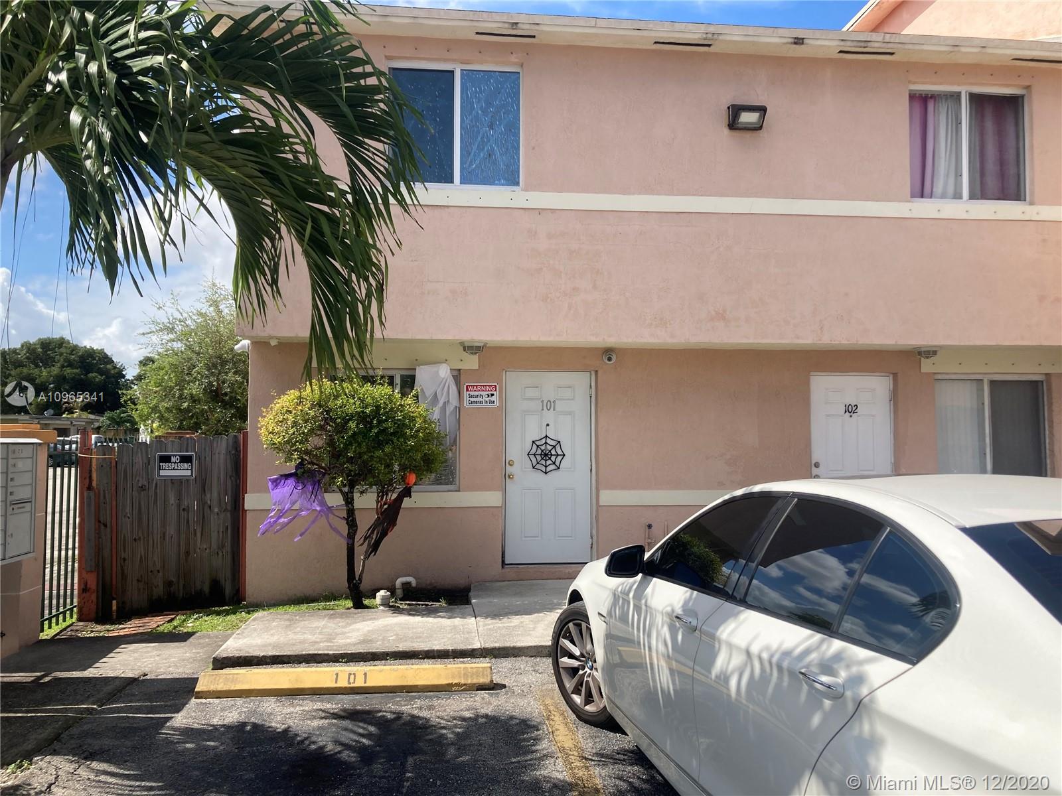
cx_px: 531
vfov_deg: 49.7
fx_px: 859
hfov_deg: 63.4
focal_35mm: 28
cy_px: 398
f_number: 1.8
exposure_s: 1/1621
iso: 20
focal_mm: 3.99
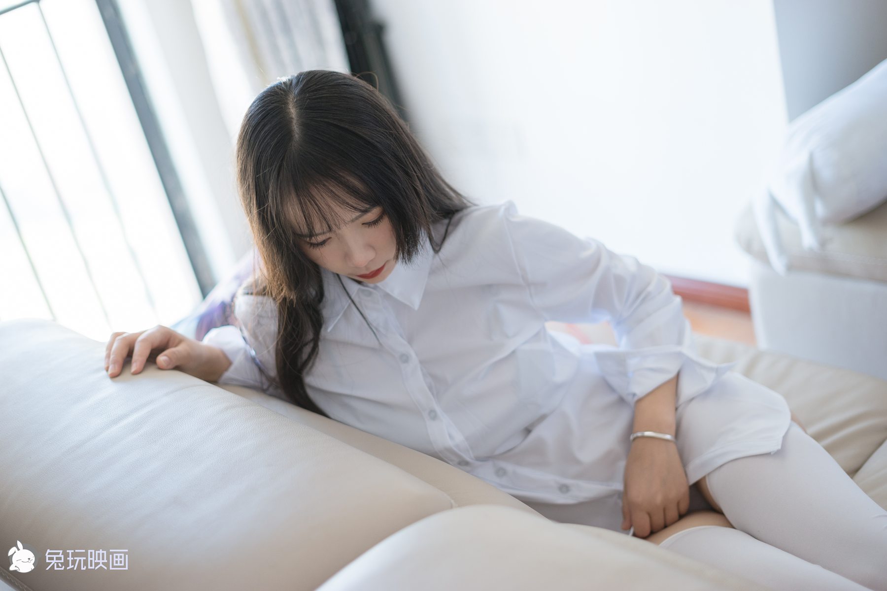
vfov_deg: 27.0
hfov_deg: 39.6
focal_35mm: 50
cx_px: 444
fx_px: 1232
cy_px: 296
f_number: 2
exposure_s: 1/50
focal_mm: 50
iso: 200
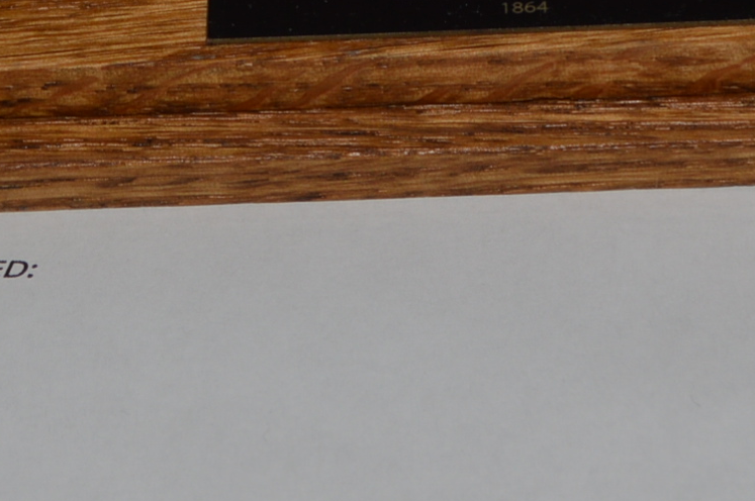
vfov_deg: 4.9
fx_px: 5823
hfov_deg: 7.4
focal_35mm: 278
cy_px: -423
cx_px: 472
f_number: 8
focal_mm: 46
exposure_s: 1/60
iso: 100
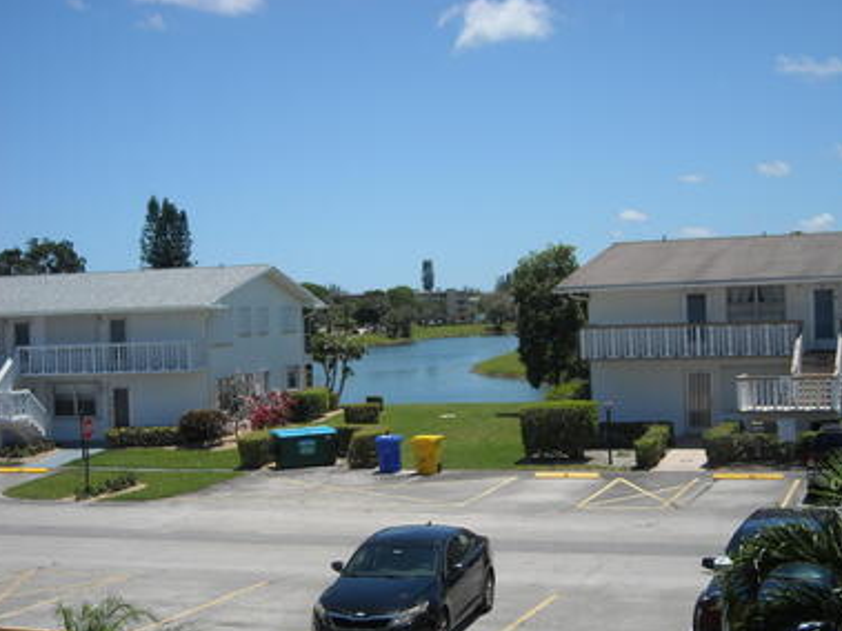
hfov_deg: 33.8
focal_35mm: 57
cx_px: 429
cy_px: 316
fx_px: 1386
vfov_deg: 25.6
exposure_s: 1/323
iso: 64
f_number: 6.6
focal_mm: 8.85
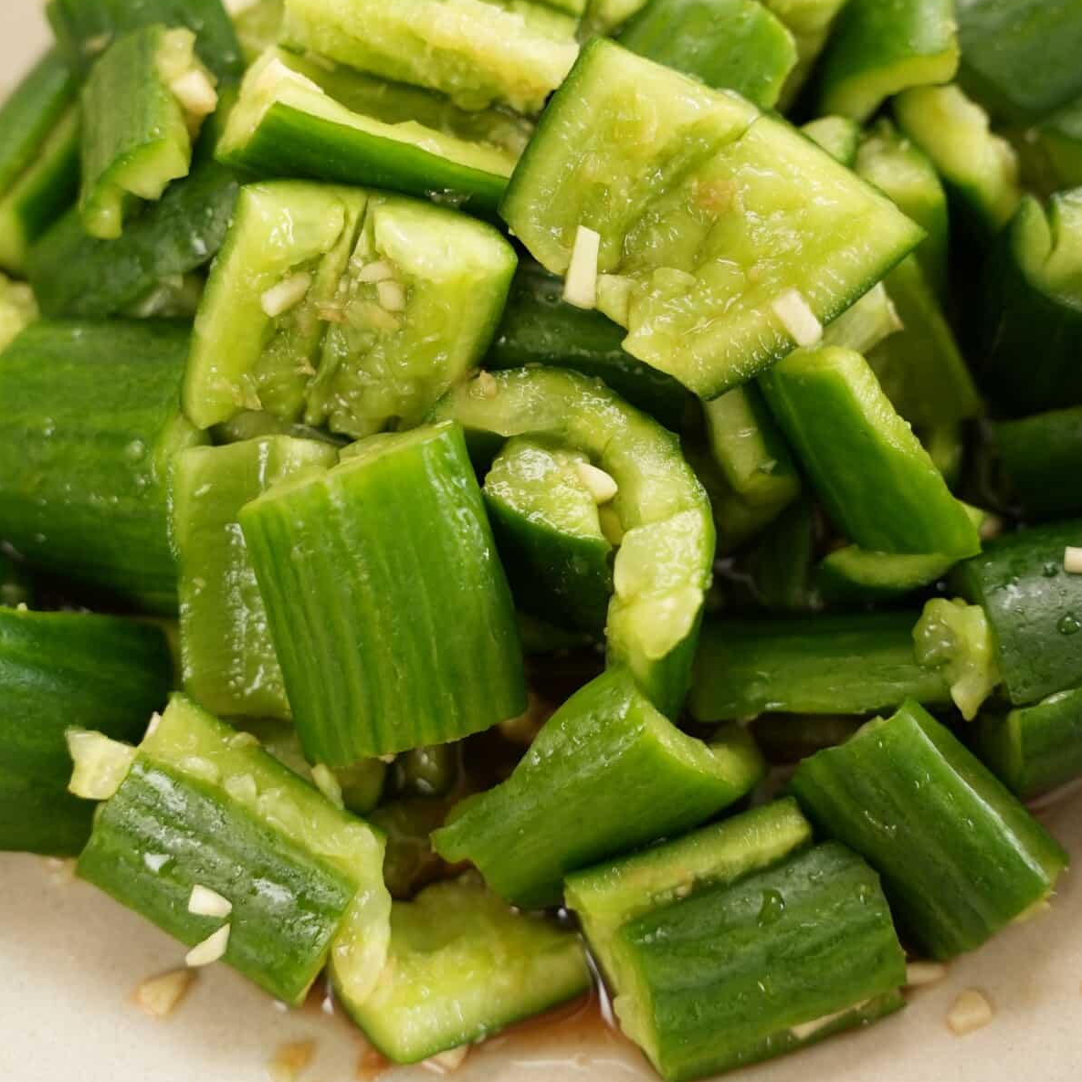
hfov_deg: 29.1
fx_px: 2083
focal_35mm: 59
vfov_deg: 29.0
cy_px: 374
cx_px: 546
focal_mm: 45.7
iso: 1600
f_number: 5.6
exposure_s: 1/100
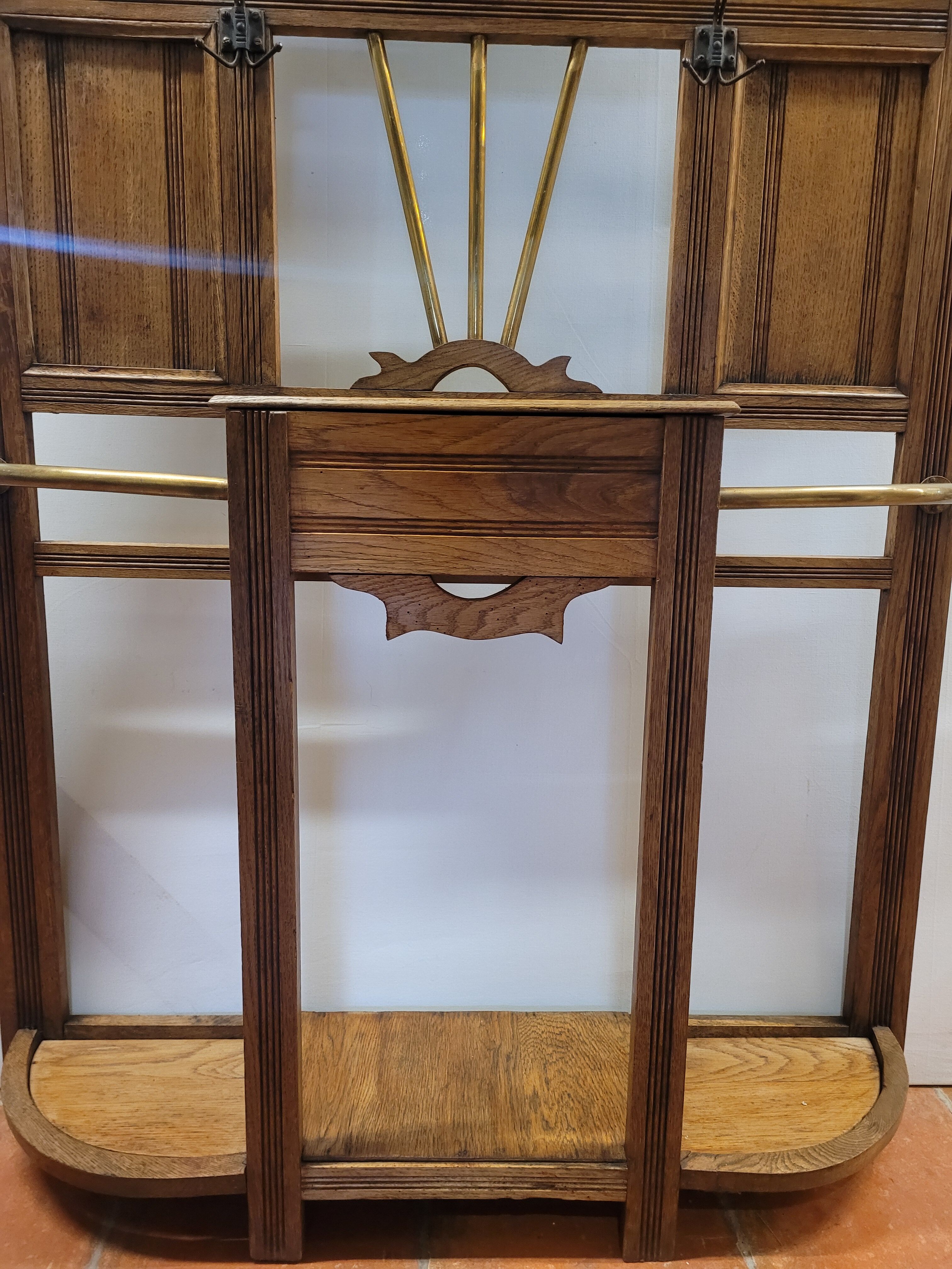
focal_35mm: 26
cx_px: 476
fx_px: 953
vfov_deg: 67.3
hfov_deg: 53.1
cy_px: 634
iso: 640
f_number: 1.8
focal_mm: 5.4
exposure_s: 1/33
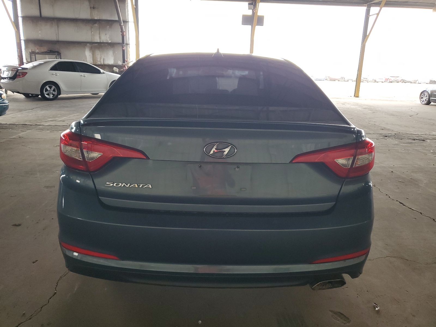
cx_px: 218
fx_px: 327
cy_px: 164
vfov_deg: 53.1
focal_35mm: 26
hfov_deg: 67.3
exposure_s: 1/120
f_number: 1.5
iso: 74
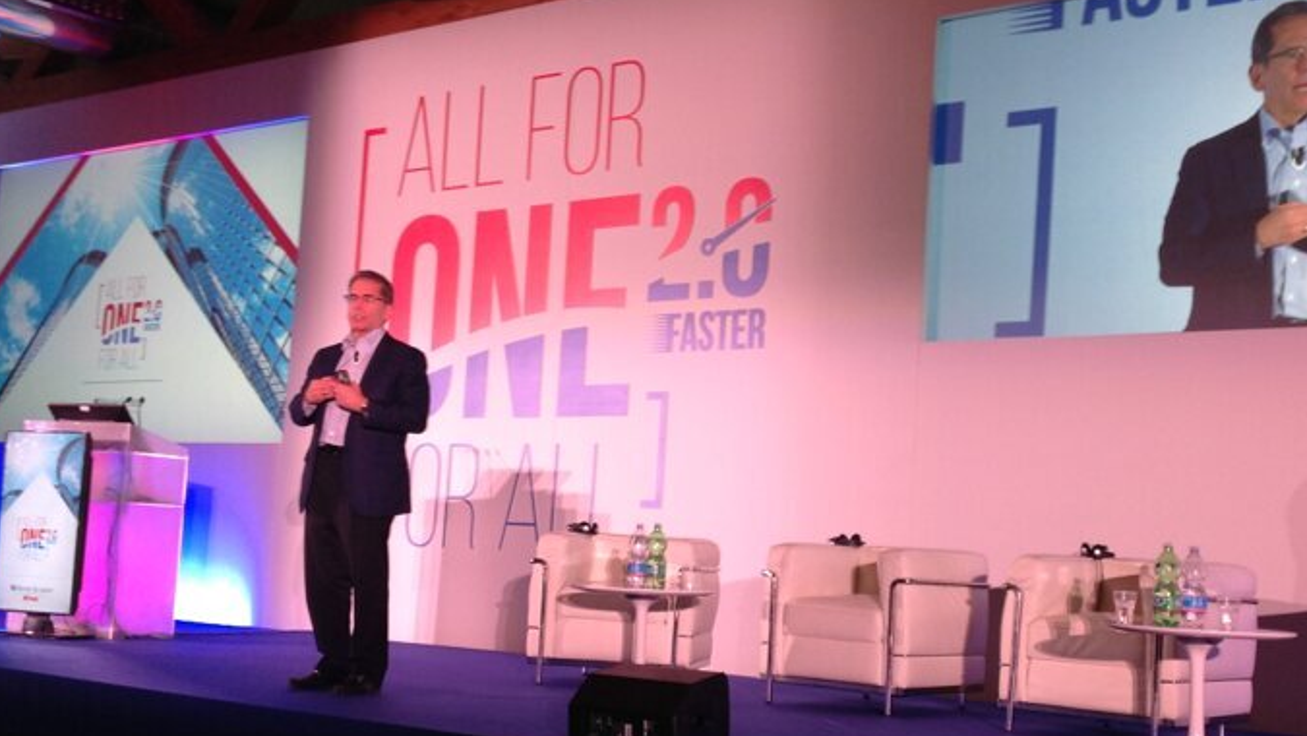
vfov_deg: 23.5
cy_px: 425
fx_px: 1768
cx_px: 822
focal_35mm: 51
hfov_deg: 40.3
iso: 50
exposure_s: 1/15
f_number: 2.4
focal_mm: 4.28
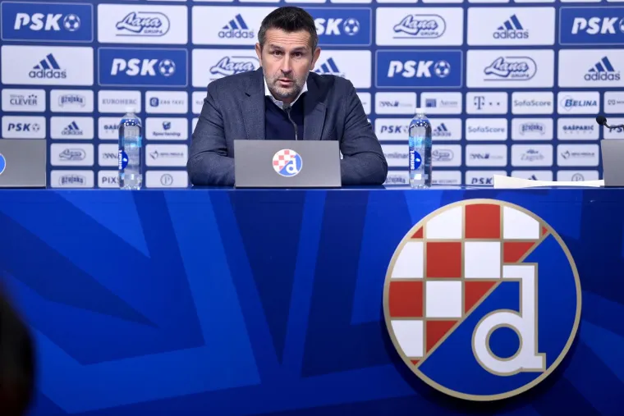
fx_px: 2254
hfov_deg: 15.8
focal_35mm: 130
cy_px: 208
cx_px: 312
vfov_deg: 10.6
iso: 1000
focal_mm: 130
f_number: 2.8
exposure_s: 1/640
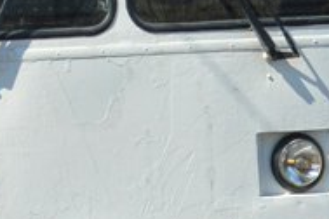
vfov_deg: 2.5
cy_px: -174
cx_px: -235
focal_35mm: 553
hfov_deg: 3.7
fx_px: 5053
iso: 100
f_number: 10
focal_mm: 58
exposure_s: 1/320
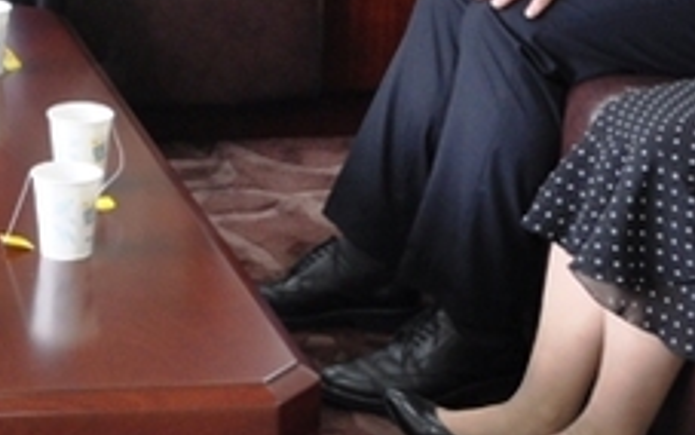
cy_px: -355
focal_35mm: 141
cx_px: -248
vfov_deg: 8.9
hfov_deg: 14.1
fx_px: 2676
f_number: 6.3
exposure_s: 1/40
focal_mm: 21
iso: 400
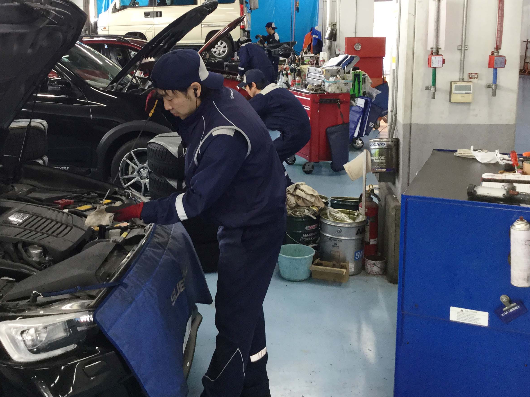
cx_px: 207
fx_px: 658
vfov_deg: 33.4
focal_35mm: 43
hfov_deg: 43.6
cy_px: 139
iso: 50
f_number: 2.4
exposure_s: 1/30
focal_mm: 3.3
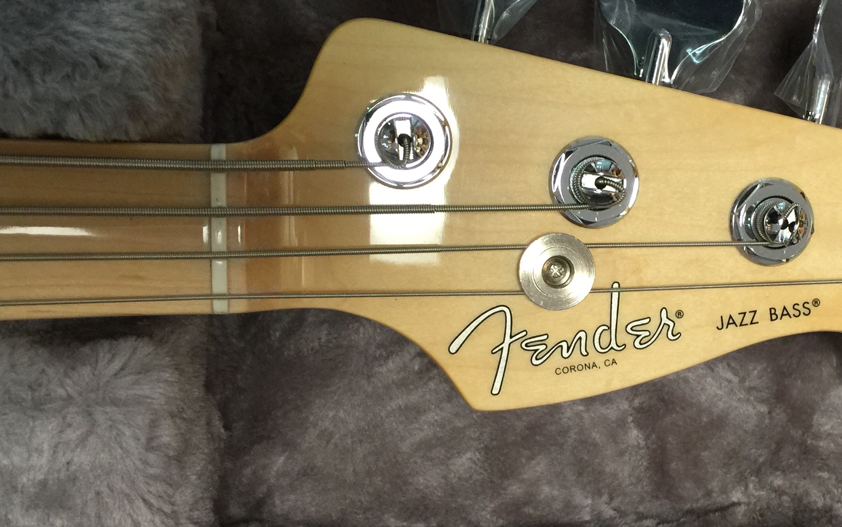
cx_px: 619
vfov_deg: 25.4
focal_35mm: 51
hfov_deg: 38.7
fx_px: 1170
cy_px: 269
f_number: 2.2
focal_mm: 4.15
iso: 80
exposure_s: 1/15
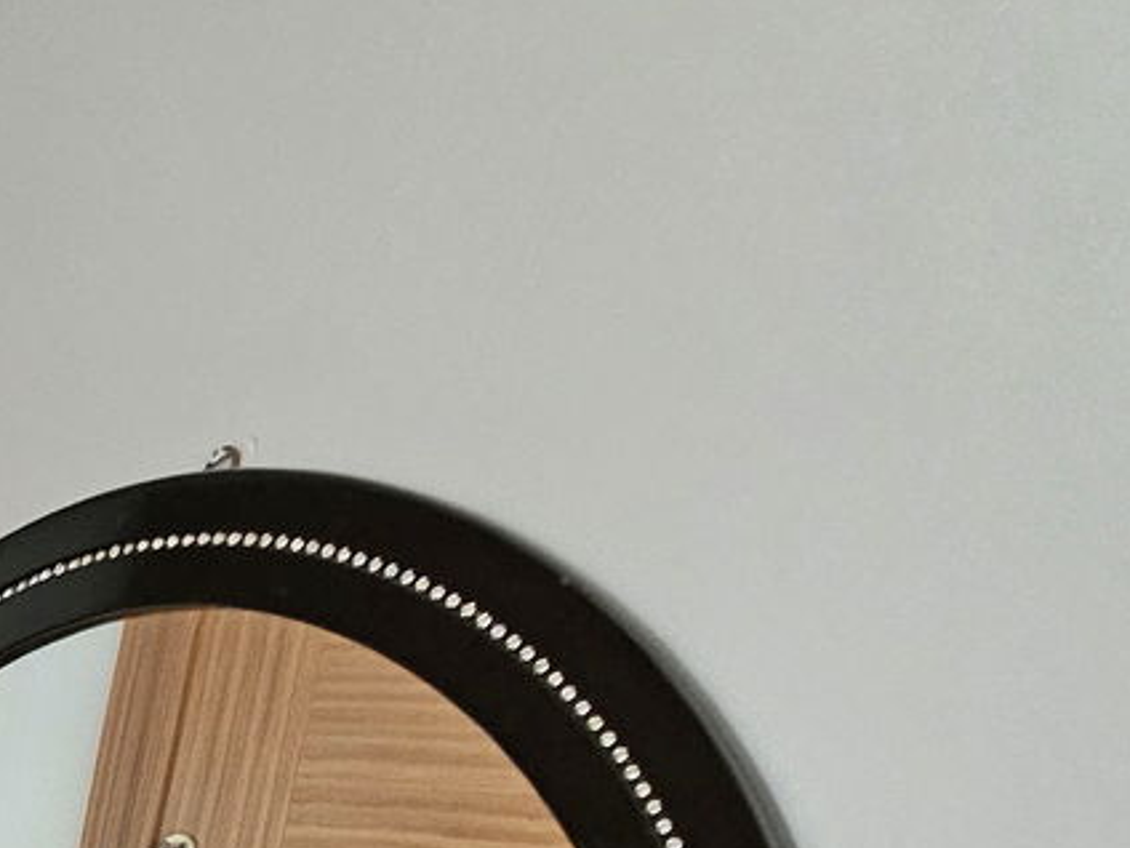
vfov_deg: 22.2
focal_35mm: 49
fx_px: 1600
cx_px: -608
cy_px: 1397
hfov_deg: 26.6
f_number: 2.2
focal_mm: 2.2
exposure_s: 1/33.4
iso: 400
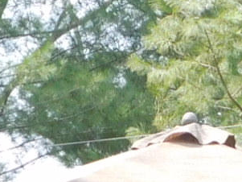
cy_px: 529
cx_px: 125
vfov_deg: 4.7
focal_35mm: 302
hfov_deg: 6.6
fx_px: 2112
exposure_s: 1/200
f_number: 3.6
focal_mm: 7.1
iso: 125
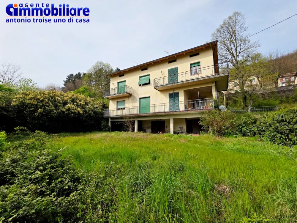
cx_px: 148
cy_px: 112
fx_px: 112
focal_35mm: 13
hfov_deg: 106.2
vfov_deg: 89.9
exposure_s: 1/1770
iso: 40
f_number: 1.9
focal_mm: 2.2
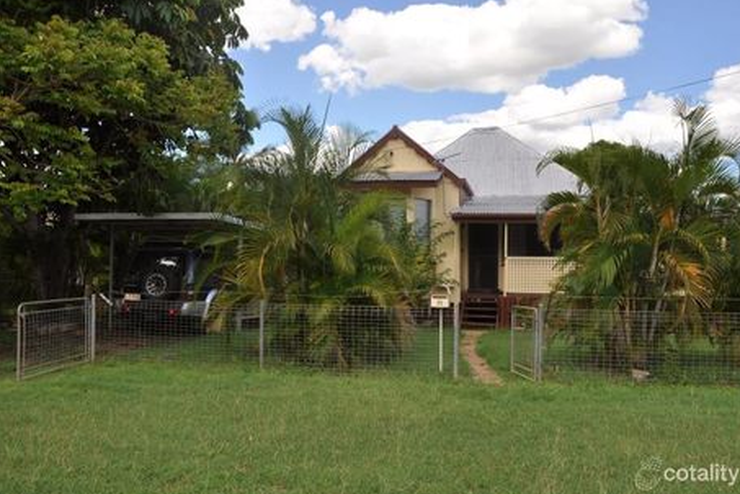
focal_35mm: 28
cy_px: 251
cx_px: 382
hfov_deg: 65.5
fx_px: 576
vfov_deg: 46.4
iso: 200
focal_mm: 18
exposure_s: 1/200
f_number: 10
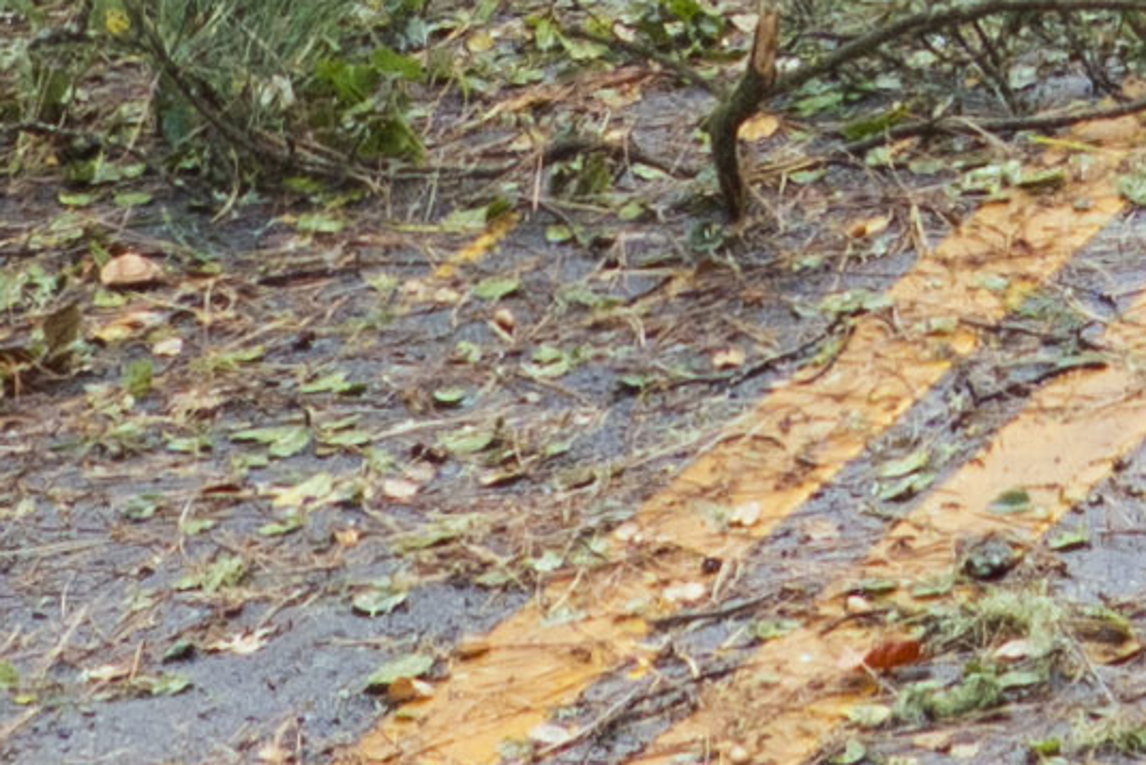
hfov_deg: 7.8
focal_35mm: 263
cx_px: 1419
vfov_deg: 4.9
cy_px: -1924
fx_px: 8374
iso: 200
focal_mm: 24
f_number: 1.8
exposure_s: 1/2000
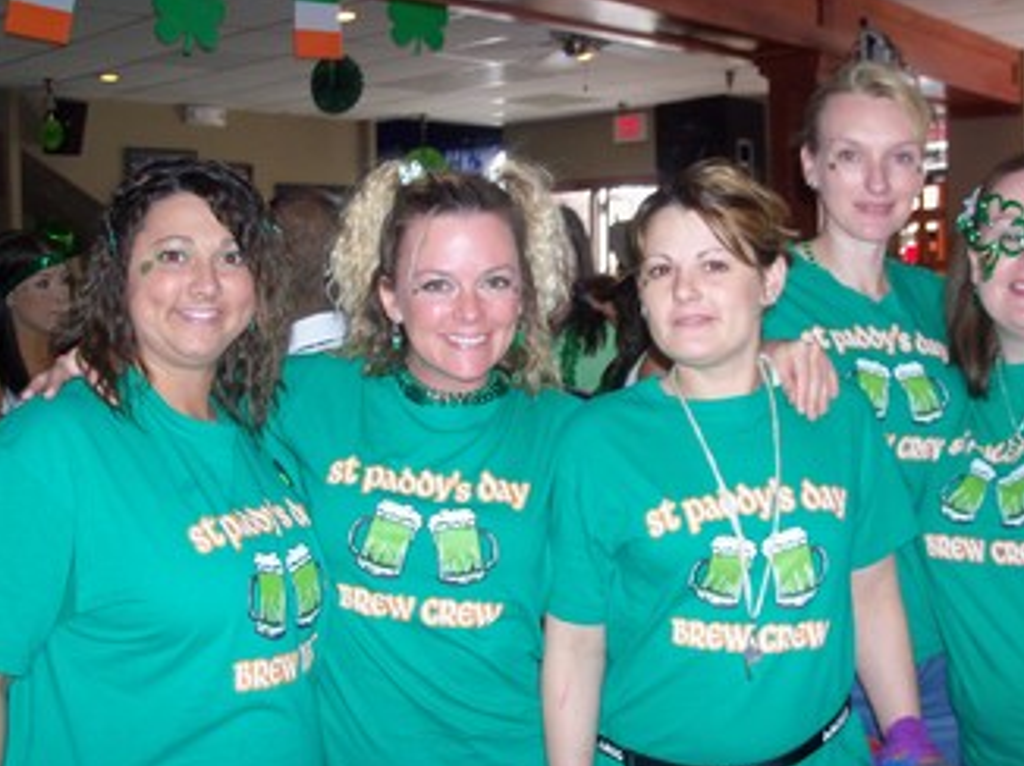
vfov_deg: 34.3
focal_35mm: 42
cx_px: 561
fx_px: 1242
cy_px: 391
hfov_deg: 44.8
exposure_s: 1/30
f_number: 3
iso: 125
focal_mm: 6.3
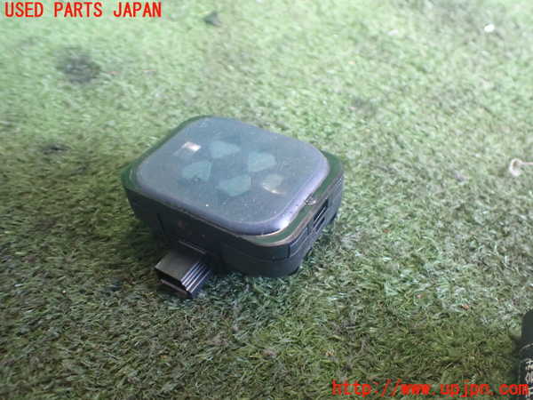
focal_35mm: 30
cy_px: 200
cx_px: 266
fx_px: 462
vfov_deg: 46.8
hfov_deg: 60.0
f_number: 2.3
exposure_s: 1/80
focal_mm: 5.4
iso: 800
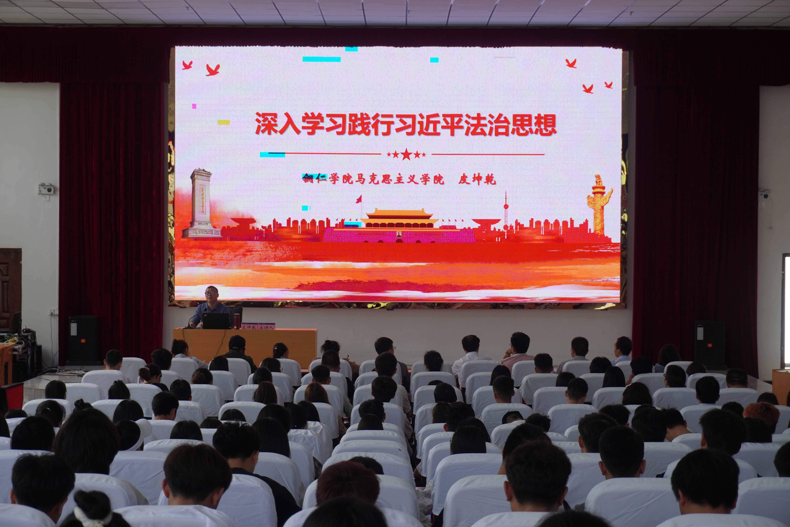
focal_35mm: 68
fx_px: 1481
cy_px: 264
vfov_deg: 20.2
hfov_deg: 29.9
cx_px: 395
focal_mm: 45
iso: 250
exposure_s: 1/80
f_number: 5.6
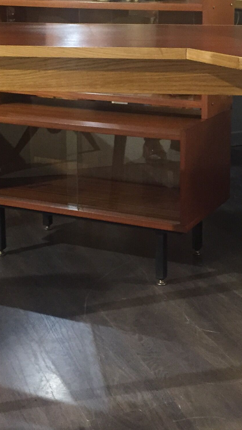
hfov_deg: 17.5
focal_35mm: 69
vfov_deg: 30.4
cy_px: 156
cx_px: 149
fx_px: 787
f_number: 2.2
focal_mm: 4.15
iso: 250
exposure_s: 1/20
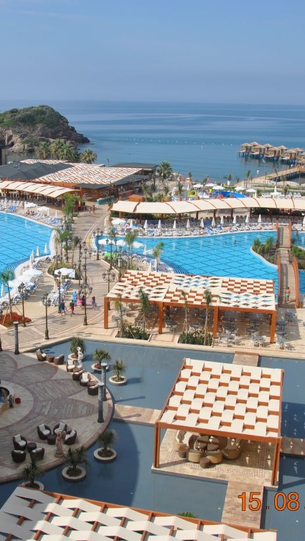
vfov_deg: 47.3
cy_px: 268
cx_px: 107
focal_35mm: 43
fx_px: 618
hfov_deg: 27.6
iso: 100
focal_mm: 18
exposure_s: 1/320
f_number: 9
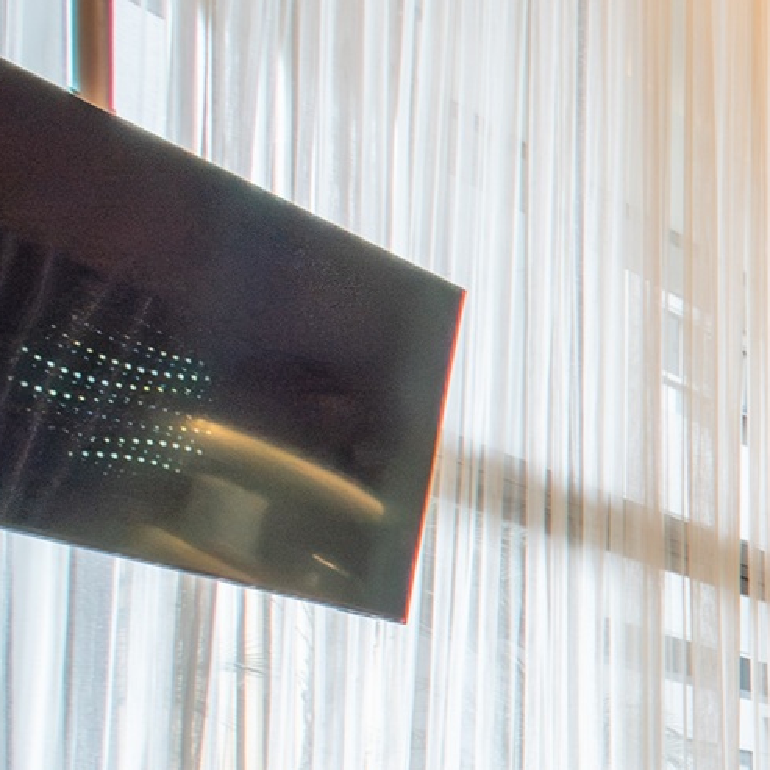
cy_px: 962
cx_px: 1823
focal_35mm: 68
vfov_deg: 22.9
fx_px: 1713
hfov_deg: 15.2
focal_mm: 11
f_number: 3.2
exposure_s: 1/50
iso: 125
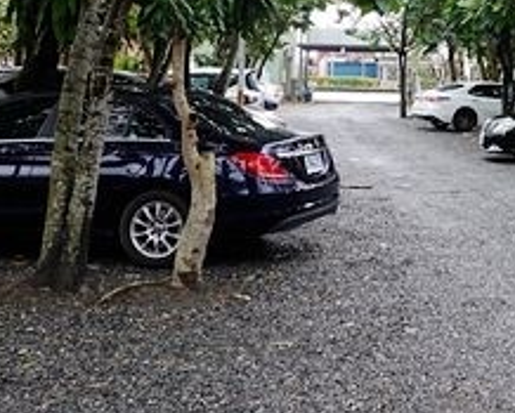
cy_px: 60
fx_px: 1023
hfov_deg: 25.9
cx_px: 579
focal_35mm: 67
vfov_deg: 22.4
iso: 125
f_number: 2.8
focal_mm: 9
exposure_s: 1/60
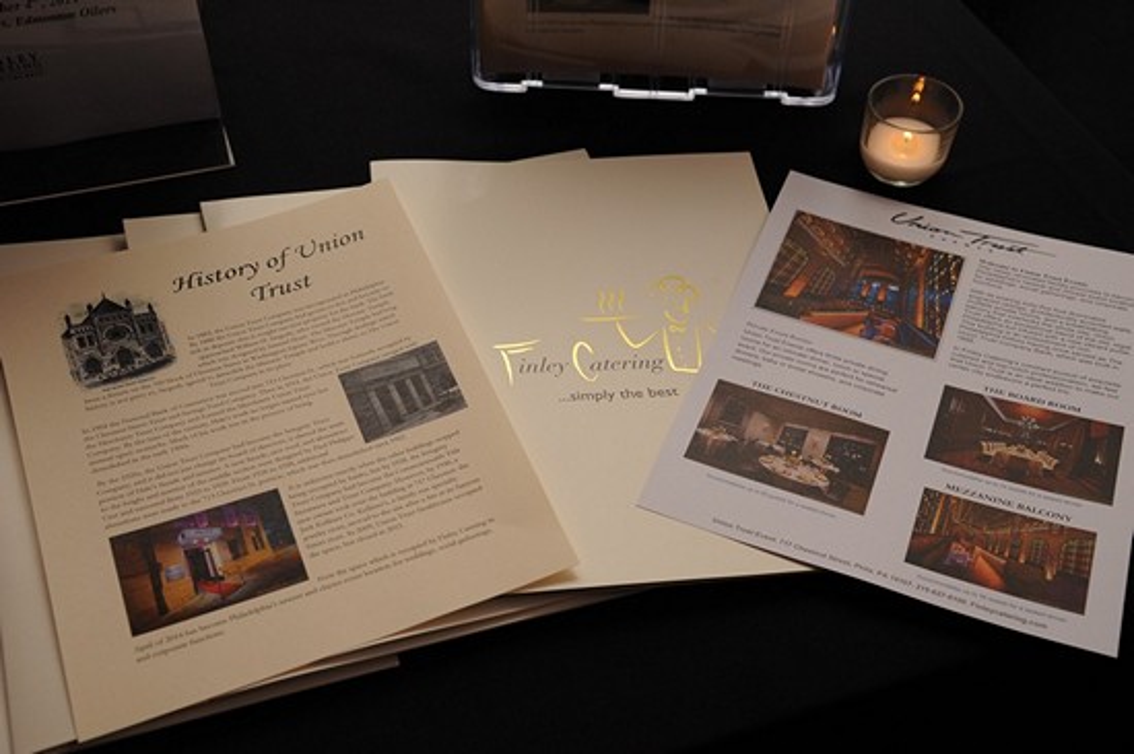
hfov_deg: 42.8
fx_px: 1448
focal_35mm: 46
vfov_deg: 29.2
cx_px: 567
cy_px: 377
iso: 1250
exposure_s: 1/60
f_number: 6.3
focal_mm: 46
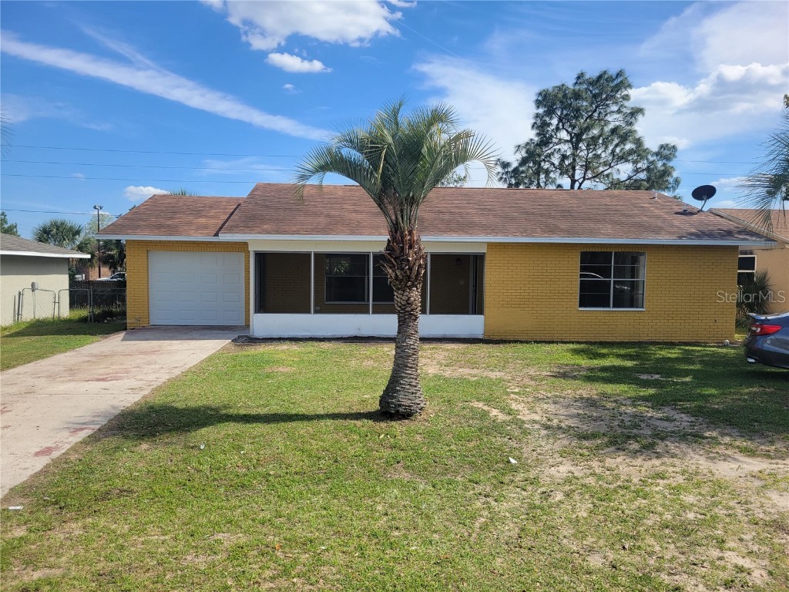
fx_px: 593
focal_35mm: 26
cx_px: 394
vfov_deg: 53.1
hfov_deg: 67.3
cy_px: 296
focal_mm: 5.4
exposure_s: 1/2060
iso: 40
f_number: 1.8
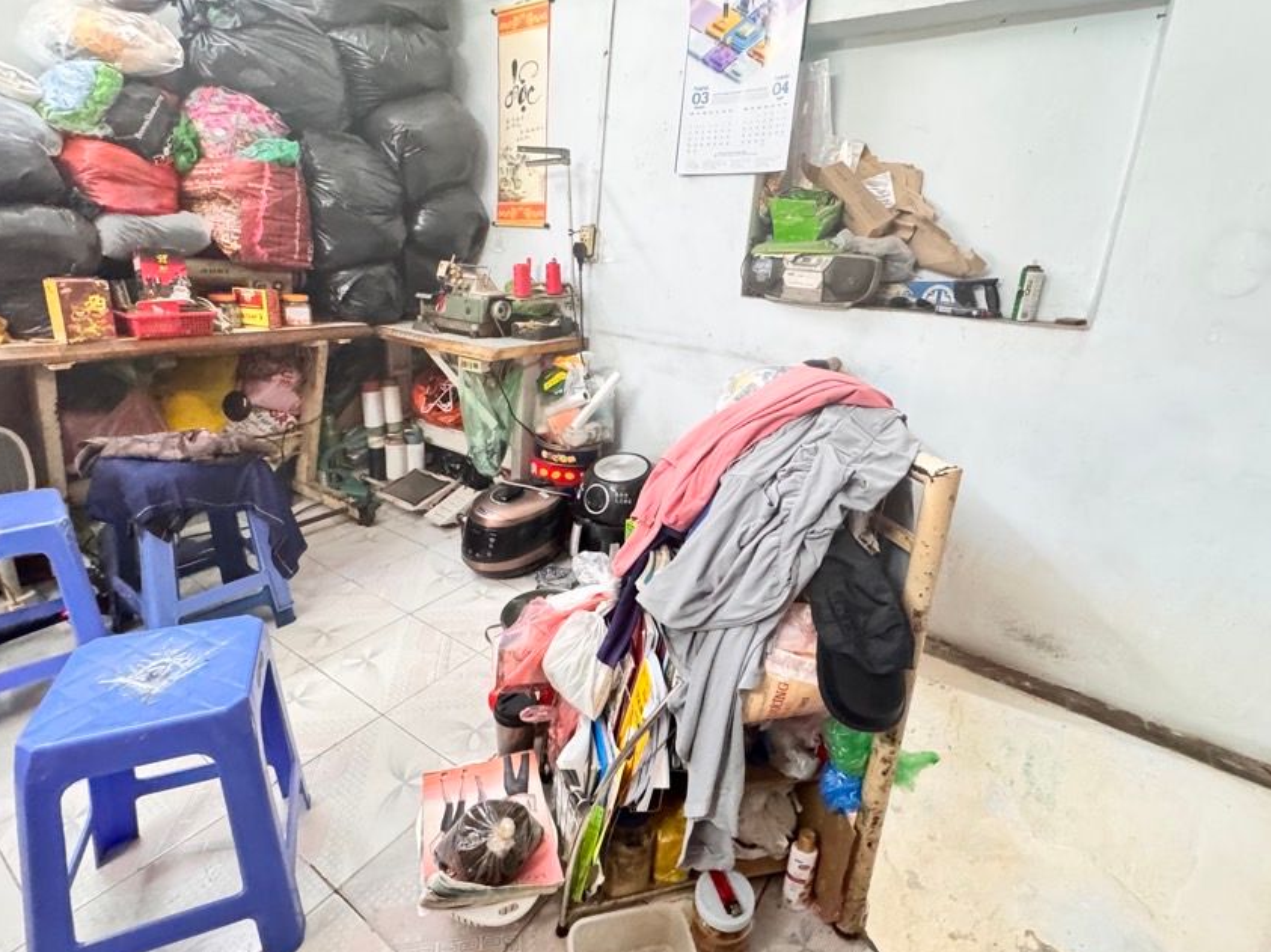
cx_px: 644
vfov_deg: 74.5
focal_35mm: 17
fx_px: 624
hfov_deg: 91.0
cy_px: 432
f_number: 2.2
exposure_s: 1/50
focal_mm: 2.22
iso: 1250
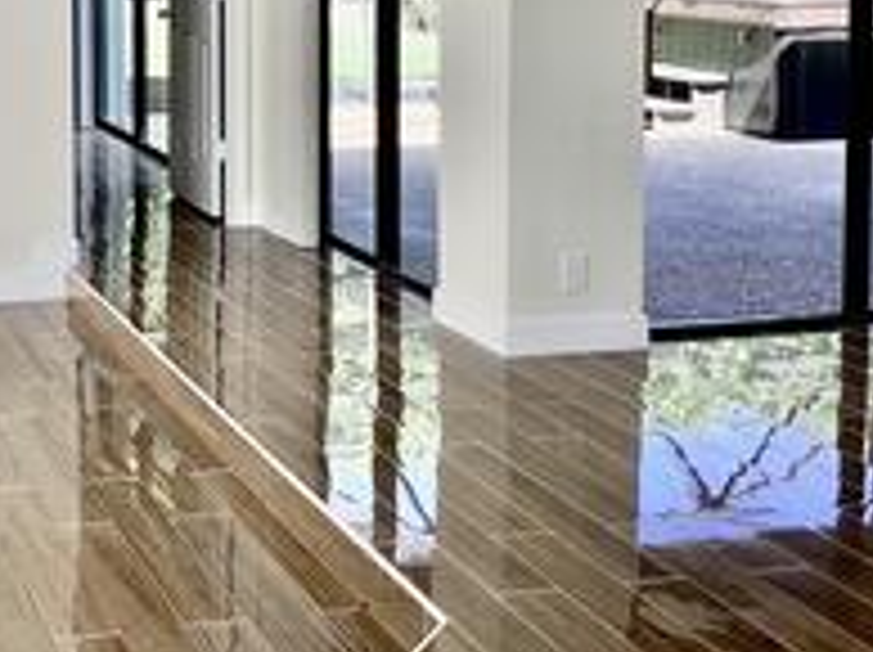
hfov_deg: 28.3
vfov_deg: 22.0
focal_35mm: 64
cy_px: 0
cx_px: -22
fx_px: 1612
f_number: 2.4
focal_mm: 3.3
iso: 40
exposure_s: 1/120
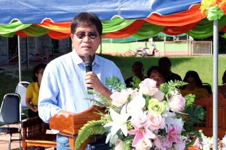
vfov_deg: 18.2
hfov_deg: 27.0
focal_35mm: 75
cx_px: 113
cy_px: 75
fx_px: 471
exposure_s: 1/400
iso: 250
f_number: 5.6
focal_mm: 50
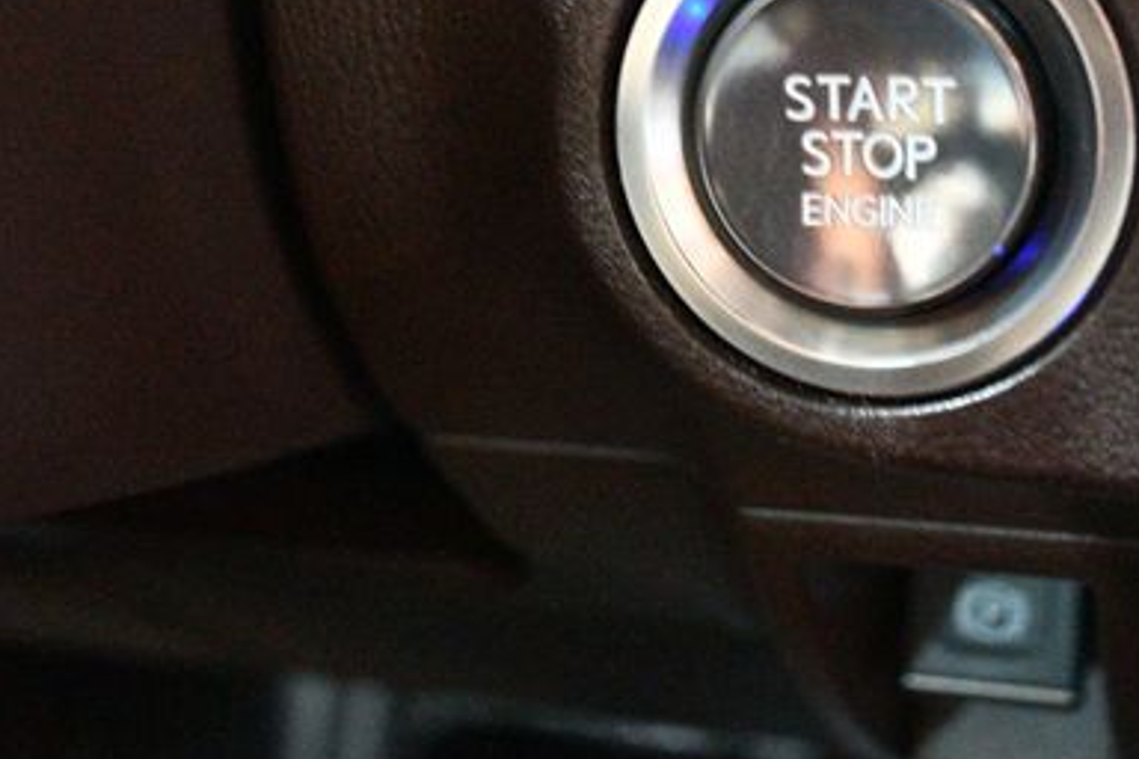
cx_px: 848
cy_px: 166
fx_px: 1582
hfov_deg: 38.6
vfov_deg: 26.6
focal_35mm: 50
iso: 12800
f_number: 3.8
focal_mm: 20
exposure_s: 1/10
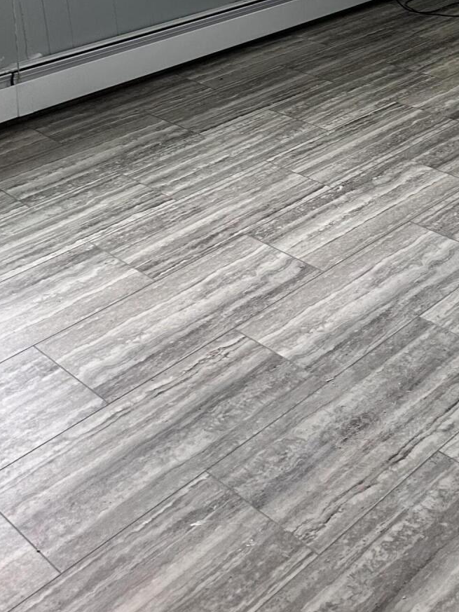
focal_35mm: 55
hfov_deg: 25.6
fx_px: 972
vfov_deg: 32.2
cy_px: 2
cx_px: 430
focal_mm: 6.86
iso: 320
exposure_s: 1/60
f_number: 1.78
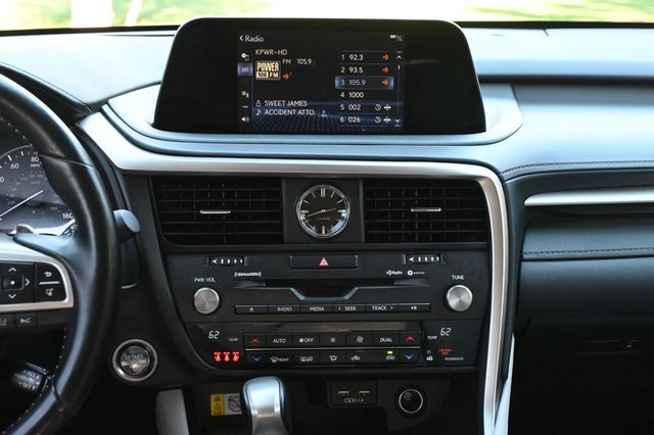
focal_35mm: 57
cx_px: 327
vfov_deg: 23.8
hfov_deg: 35.1
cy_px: 218
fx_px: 1035
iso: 2800
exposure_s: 1/125
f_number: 5.6
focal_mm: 38
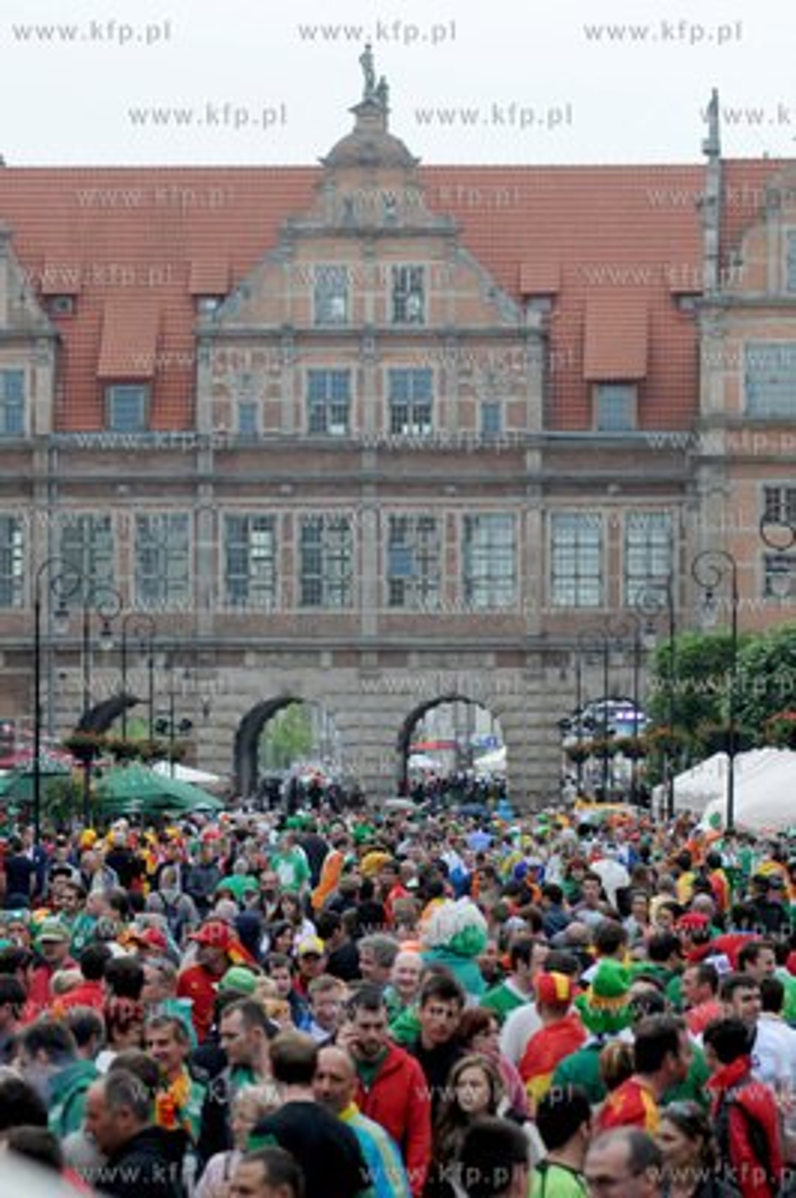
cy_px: 599
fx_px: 5980
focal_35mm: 180
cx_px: 398
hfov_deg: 7.6
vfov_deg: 11.4
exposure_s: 1/200
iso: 400
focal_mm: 120
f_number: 4.5
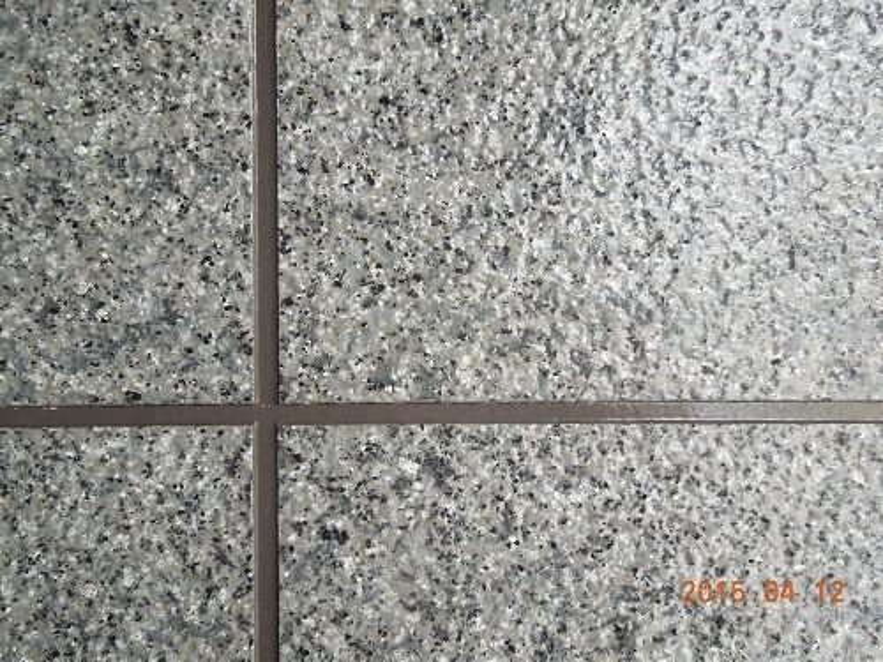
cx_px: 442
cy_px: 331
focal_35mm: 25
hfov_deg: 69.4
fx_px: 638
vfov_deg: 54.9
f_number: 3.3
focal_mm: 4.5
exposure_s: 1/30
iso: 360
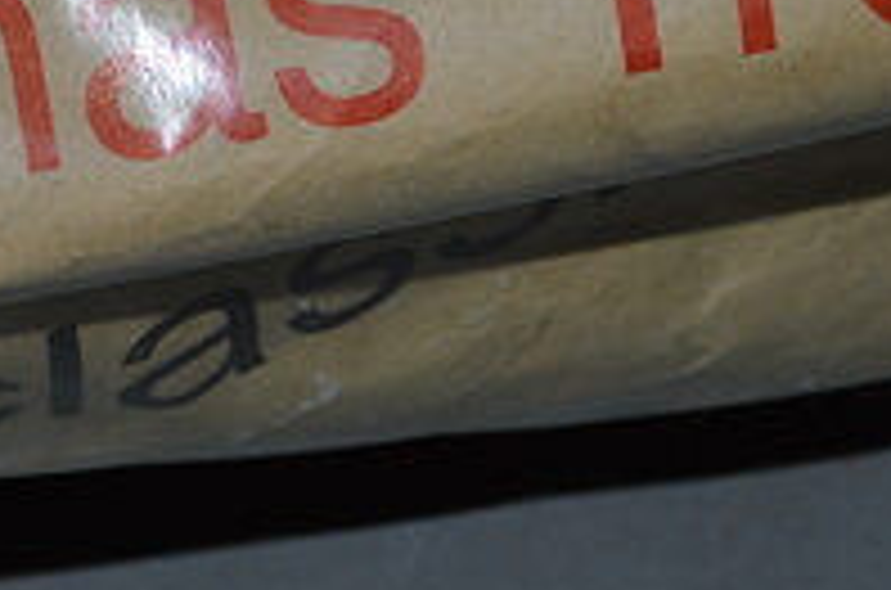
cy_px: -556
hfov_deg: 6.1
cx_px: -360
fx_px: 8247
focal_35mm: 334
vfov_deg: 4.1
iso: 100
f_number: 8
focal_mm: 44
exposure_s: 1/60
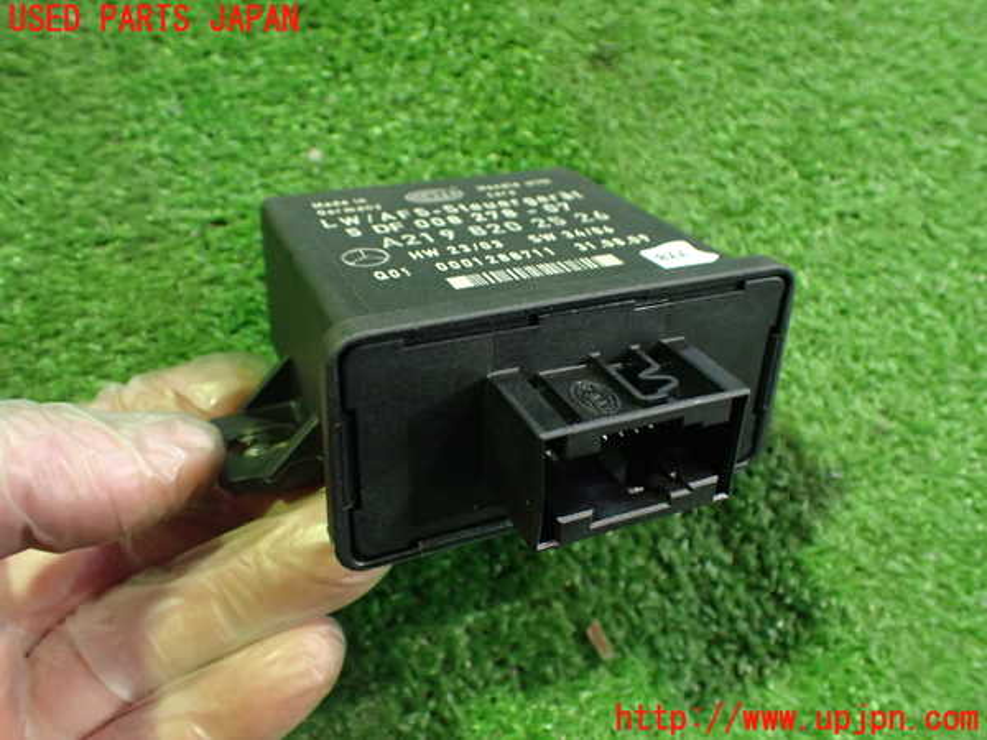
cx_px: 494
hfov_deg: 60.0
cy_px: 370
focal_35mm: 30
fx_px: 855
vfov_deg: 46.8
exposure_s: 1/30
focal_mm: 5.4
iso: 1000
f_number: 2.3
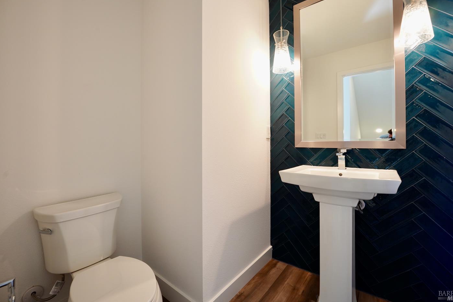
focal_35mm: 15
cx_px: 222
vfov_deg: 77.3
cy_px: 143
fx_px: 189
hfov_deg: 100.4
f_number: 8
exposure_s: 1/15
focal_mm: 14
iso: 800
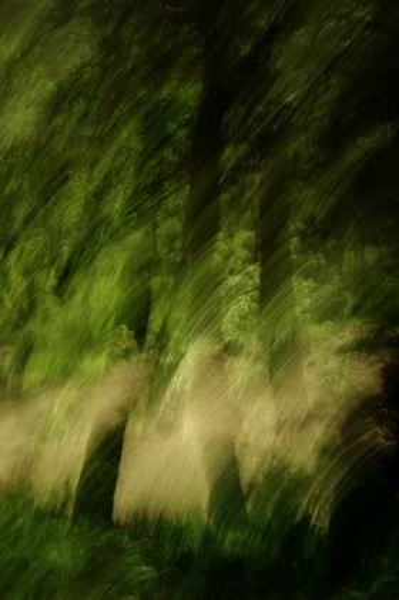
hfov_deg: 16.6
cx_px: 200
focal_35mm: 82
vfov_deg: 24.8
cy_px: 300
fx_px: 1365
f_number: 36
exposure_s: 1/10
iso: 400
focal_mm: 55
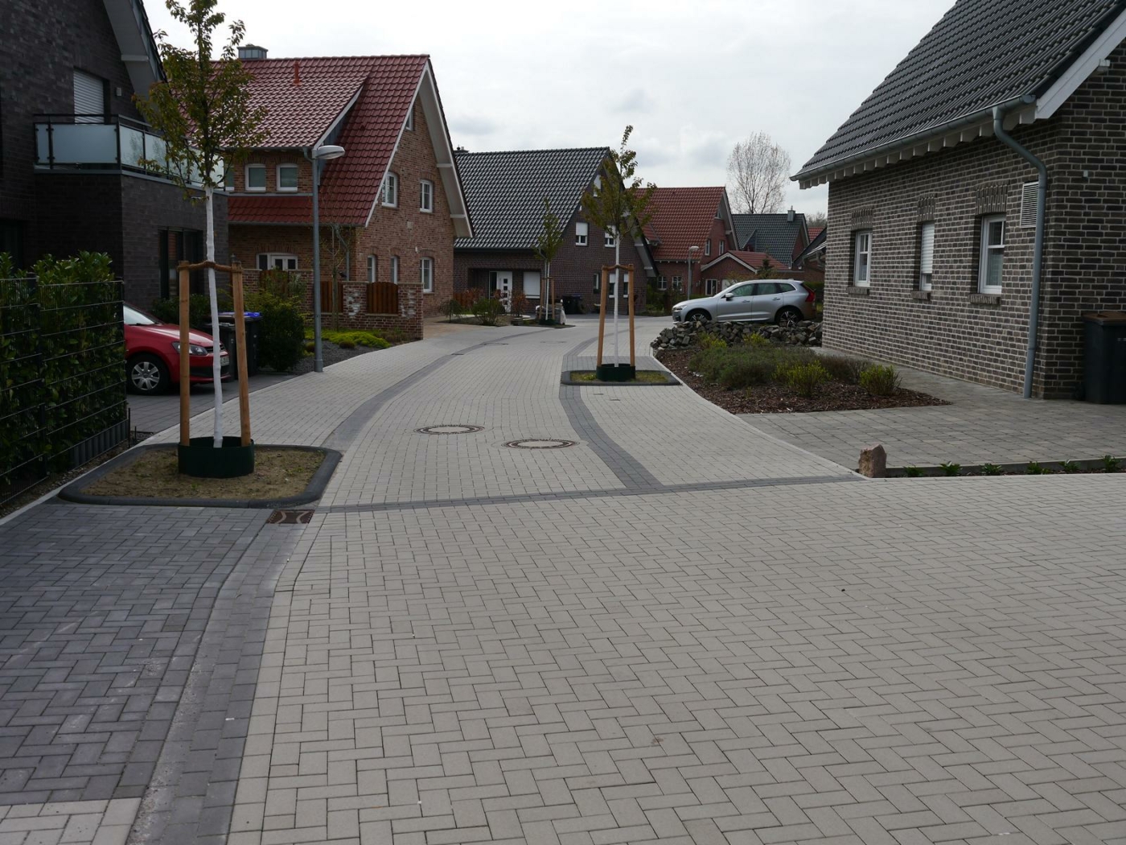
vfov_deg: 37.7
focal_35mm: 38
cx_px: 563
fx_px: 1236
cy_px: 422
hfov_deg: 49.0
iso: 160
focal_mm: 19
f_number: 8
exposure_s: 1/400
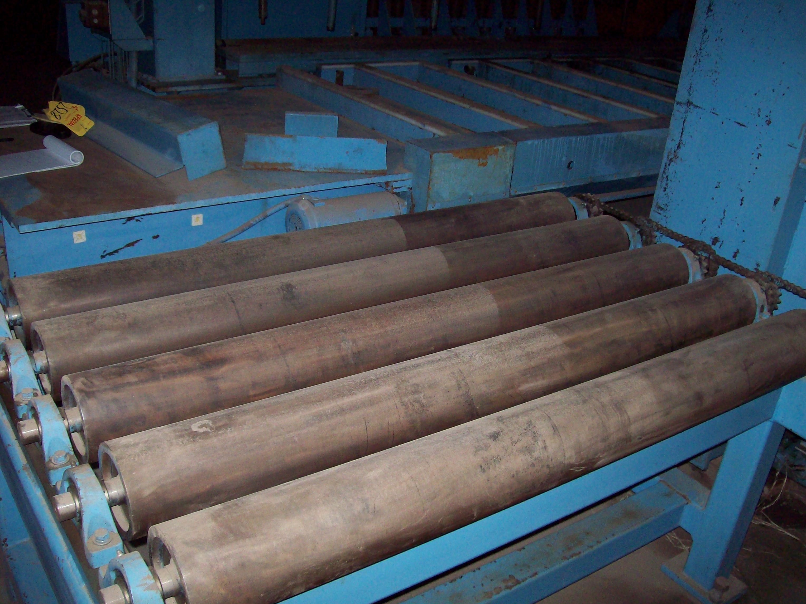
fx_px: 838
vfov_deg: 39.7
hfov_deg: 51.4
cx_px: 403
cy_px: 302
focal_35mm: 36
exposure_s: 1/64
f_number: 2.7
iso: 200
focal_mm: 6
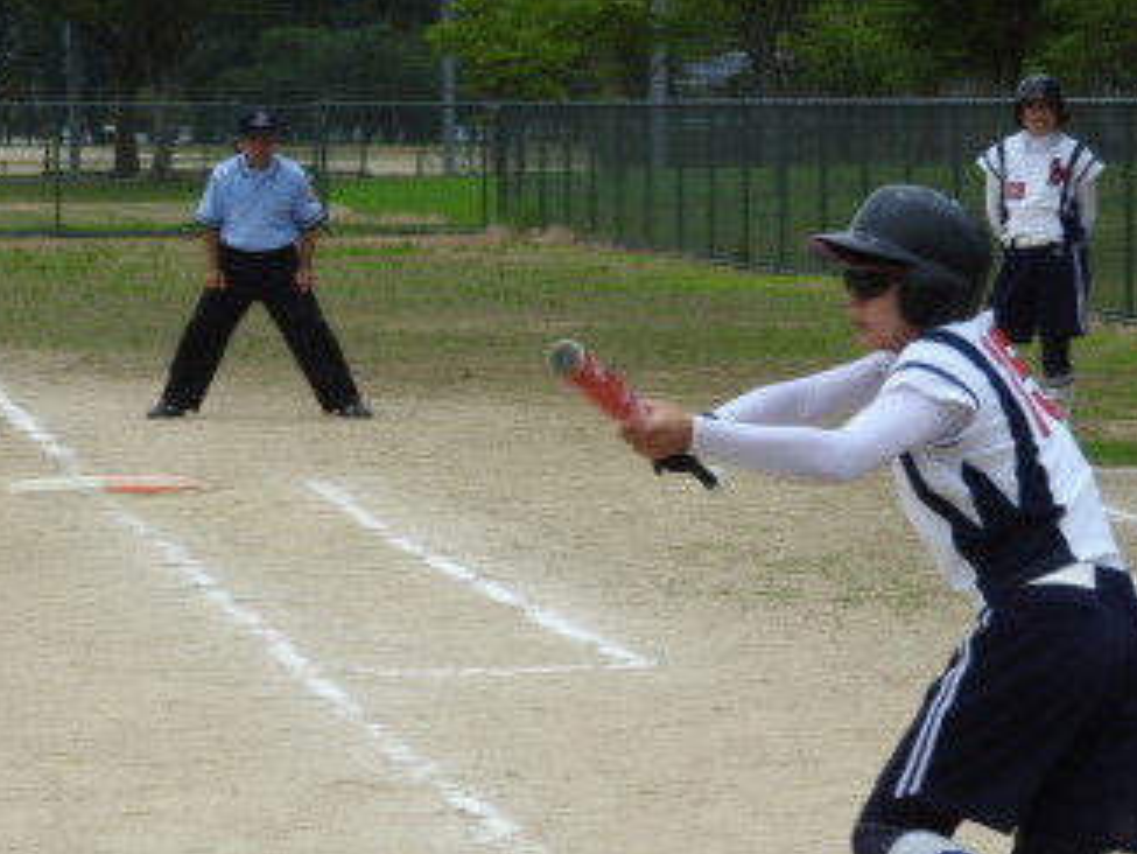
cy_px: 752
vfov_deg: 7.0
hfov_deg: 9.3
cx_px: 416
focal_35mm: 212
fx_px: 6966
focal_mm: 20.6
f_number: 5
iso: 100
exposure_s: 1/640
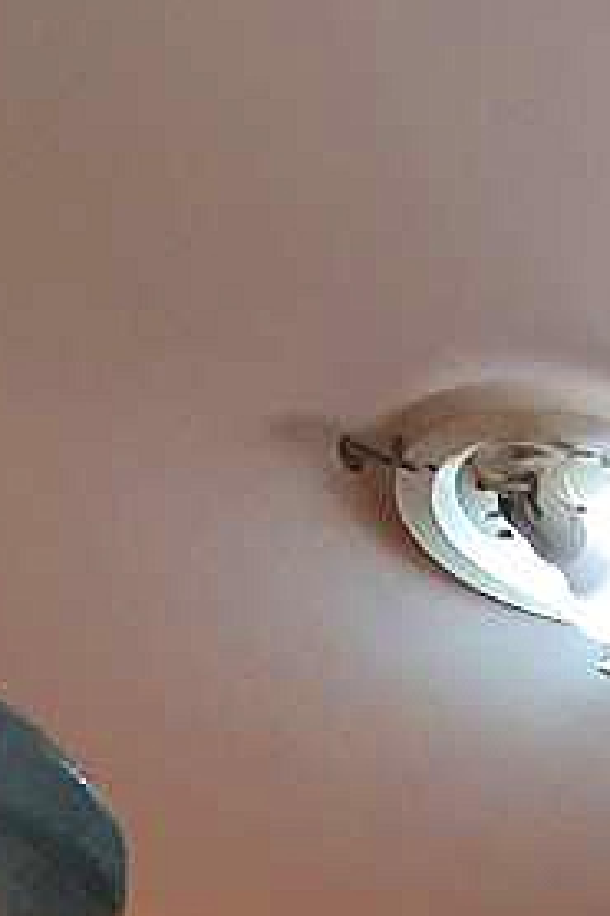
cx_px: 1108
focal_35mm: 73
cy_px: 1741
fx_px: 1858
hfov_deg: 15.8
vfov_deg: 19.2
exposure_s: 1/100
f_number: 2.2
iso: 80
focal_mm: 1.42
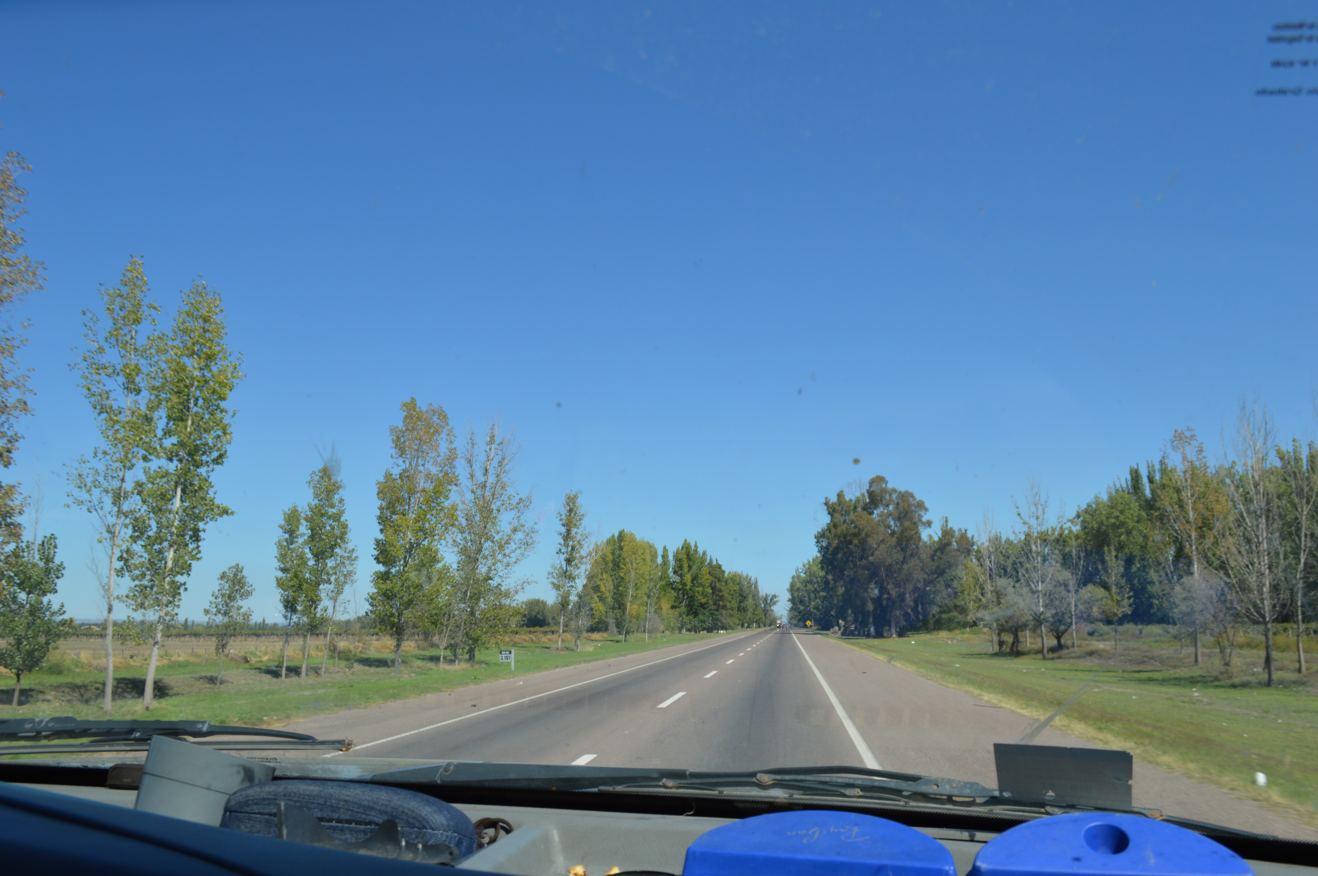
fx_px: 1097
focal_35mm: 30
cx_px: 659
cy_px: 438
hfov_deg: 62.0
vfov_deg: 43.5
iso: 100
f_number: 8
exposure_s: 1/250
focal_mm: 20
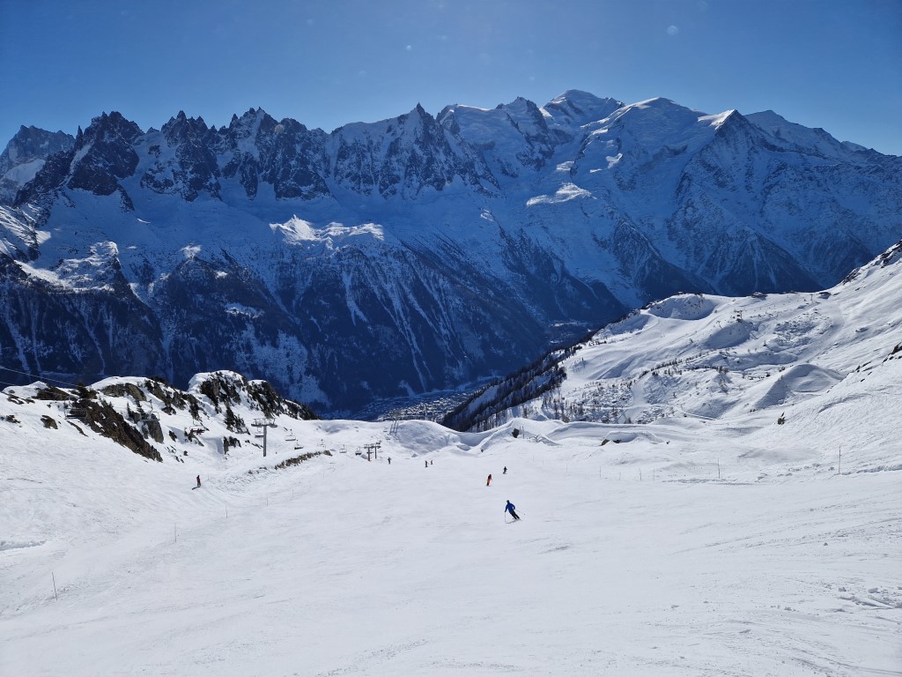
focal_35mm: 23
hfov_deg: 73.9
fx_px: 599
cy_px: 338
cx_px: 451
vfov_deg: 58.9
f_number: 1.8
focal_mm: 5.4
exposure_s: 1/6224
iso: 50
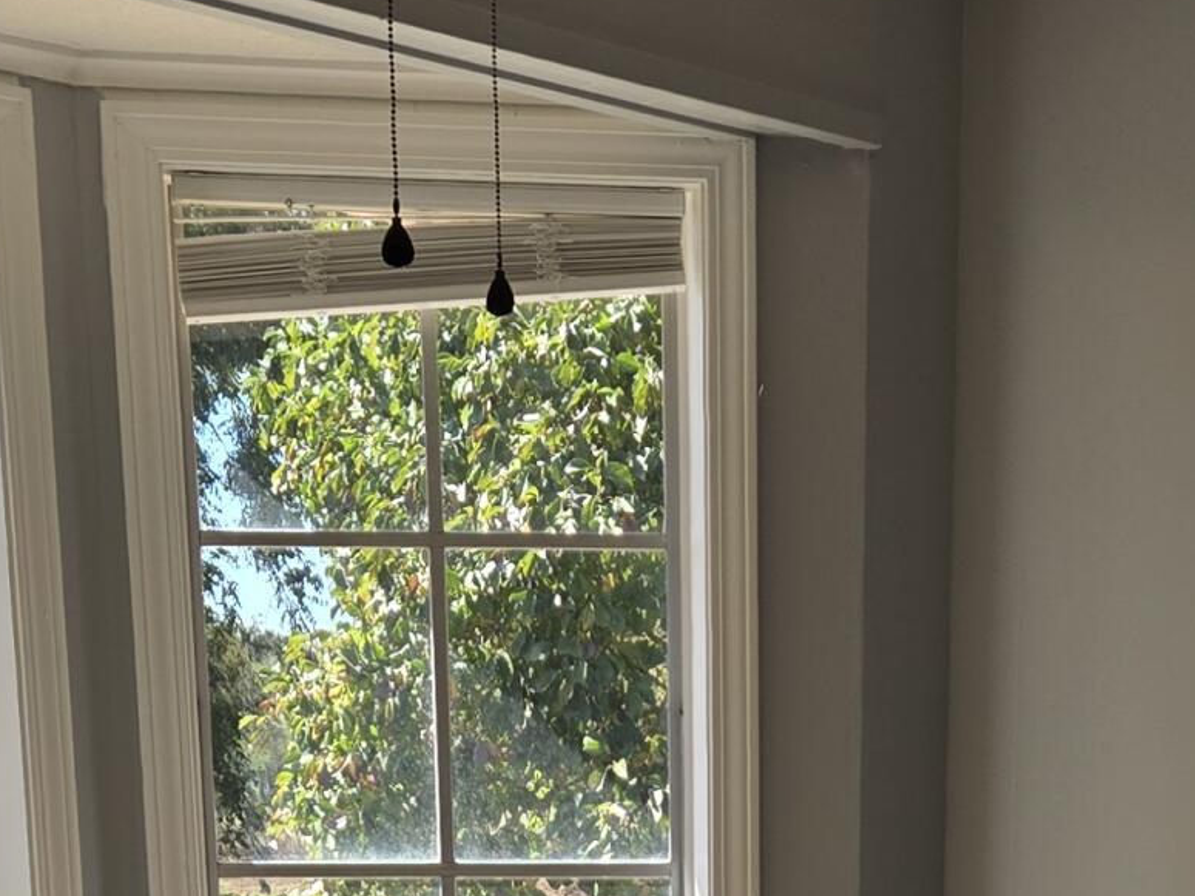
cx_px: 814
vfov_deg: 14.8
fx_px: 3072
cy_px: 1539
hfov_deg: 21.9
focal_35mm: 89
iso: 25
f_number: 1.8
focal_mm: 5.4
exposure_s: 1/580
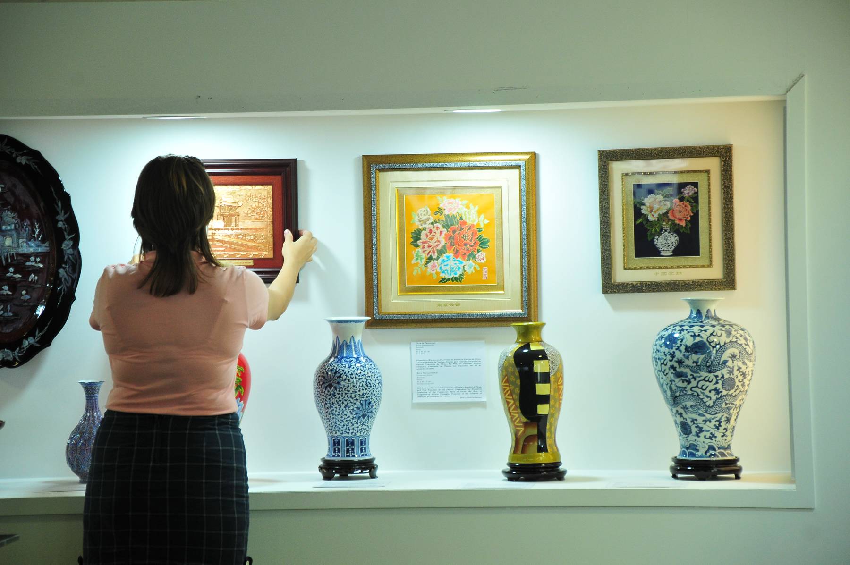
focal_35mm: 147
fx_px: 3468
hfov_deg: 14.0
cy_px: 282
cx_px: 425
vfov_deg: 9.3
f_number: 5.6
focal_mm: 98
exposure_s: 1/25
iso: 800
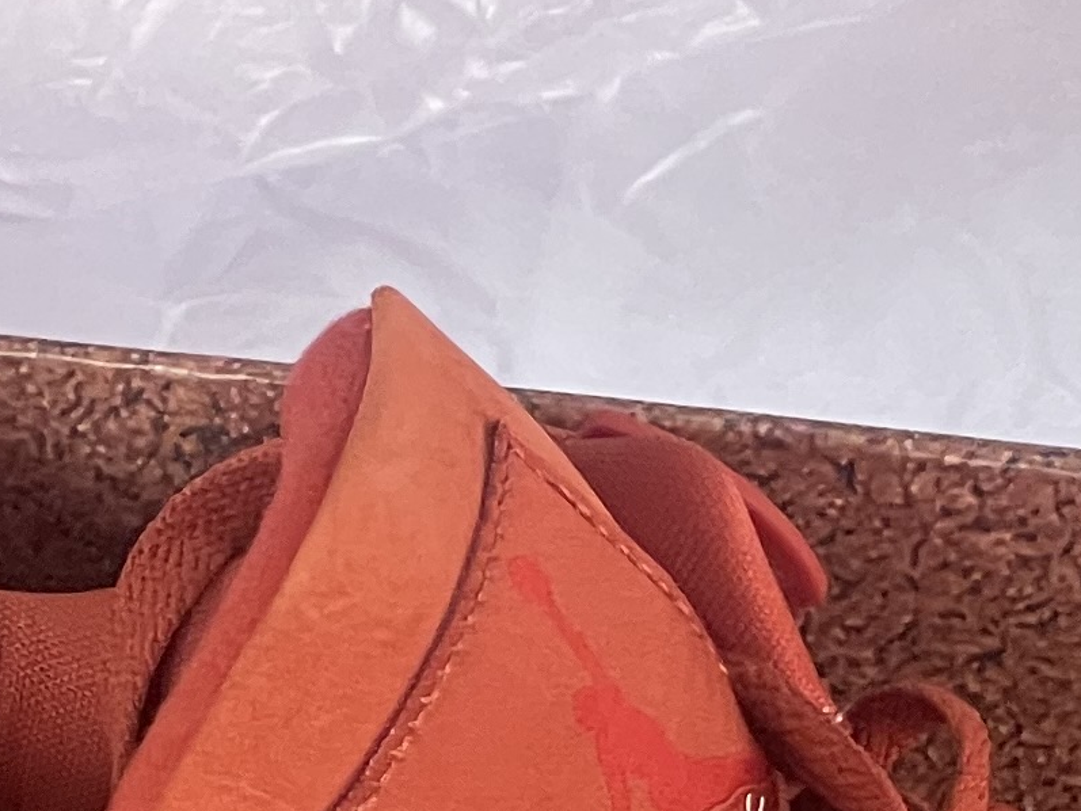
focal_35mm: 263
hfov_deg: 7.5
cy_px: 841
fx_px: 8214
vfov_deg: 5.6
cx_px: 137
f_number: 2
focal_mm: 6
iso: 160
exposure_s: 1/99
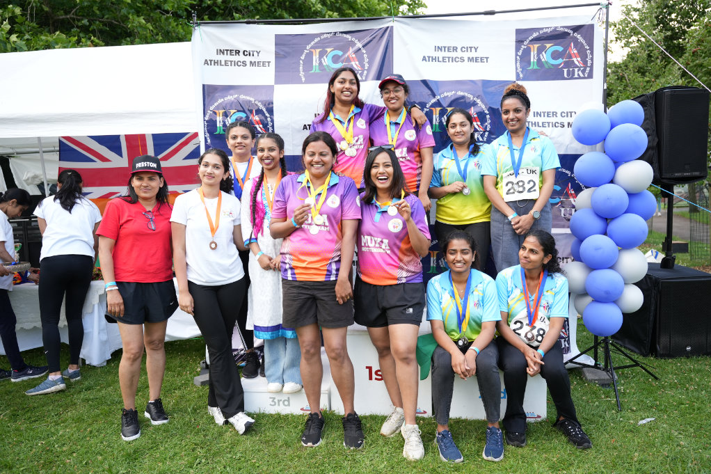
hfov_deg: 67.0
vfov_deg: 47.6
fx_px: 537
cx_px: 356
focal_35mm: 27
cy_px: 237
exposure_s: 1/250
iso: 250
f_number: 2.8
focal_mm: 27.2
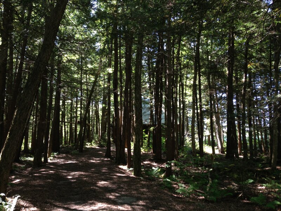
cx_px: 140
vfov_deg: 42.9
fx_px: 268
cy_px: 106
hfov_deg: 55.4
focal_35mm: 33
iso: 50
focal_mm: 4.13
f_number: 2.4
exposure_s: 1/24
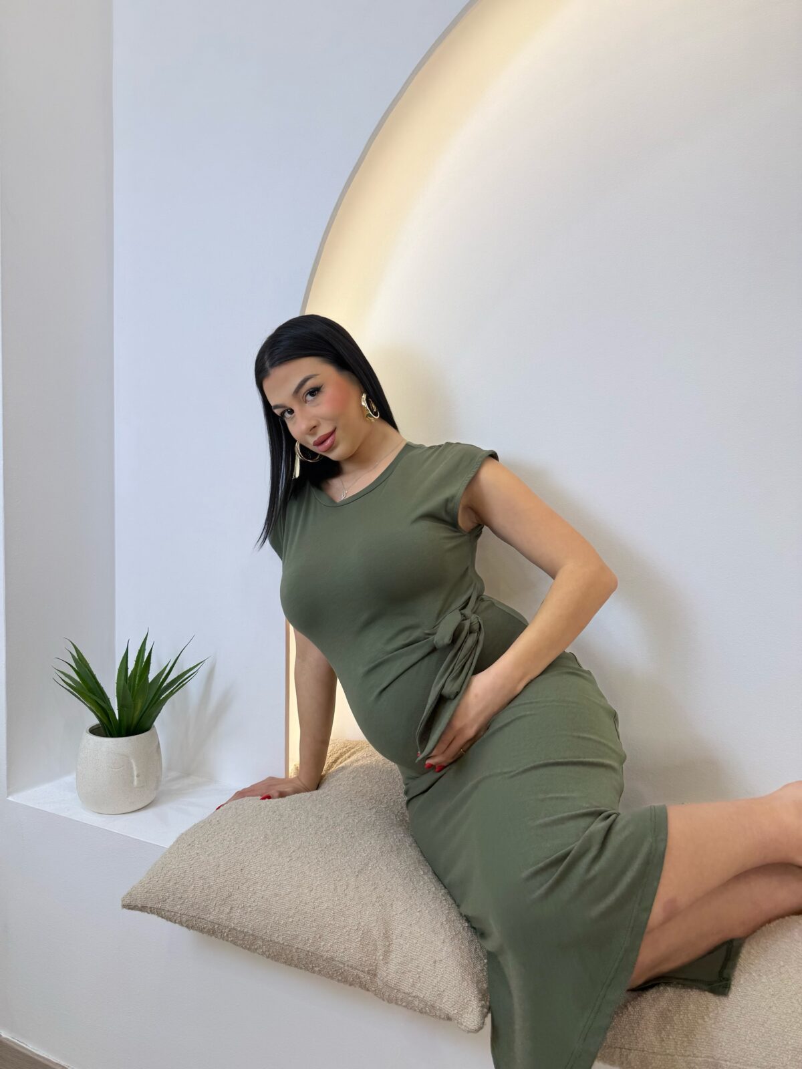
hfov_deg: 56.8
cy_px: 534
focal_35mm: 24
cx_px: 401
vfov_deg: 71.6
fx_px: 741
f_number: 1.78
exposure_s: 1/144
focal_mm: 6.76
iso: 64
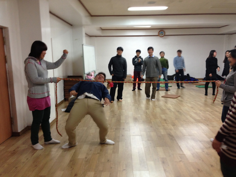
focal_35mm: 33
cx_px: 118
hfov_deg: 55.4
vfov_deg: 42.9
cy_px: 88
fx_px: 225
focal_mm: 4.13
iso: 125
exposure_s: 1/20
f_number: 2.4
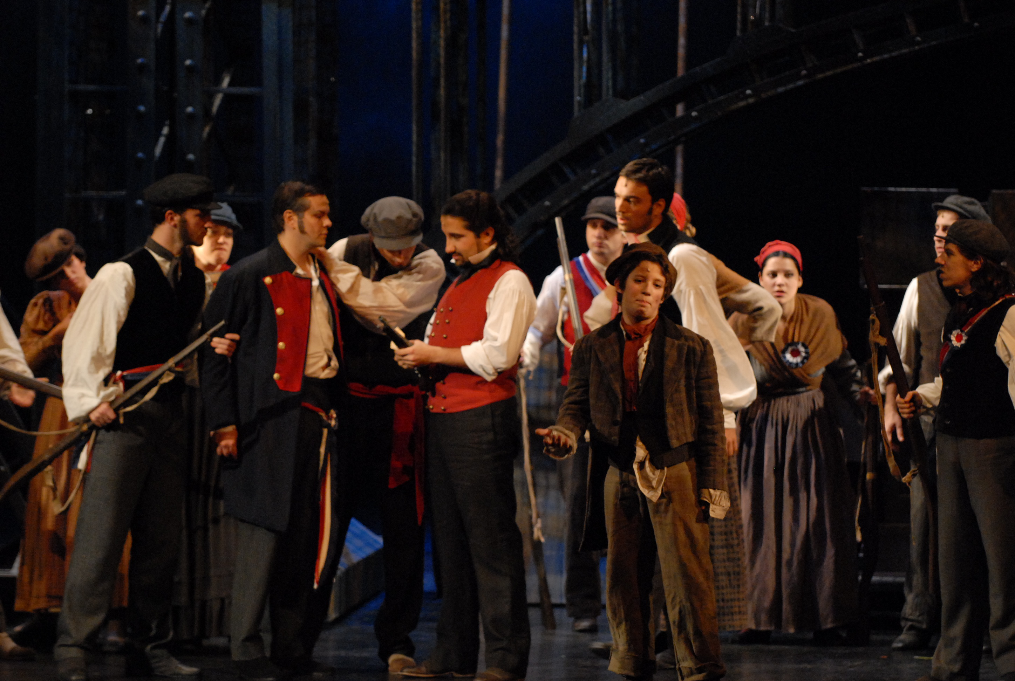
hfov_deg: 9.8
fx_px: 5933
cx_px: 508
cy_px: 340
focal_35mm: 210
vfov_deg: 6.6
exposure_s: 1/100
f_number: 2.8
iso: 1250
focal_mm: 140
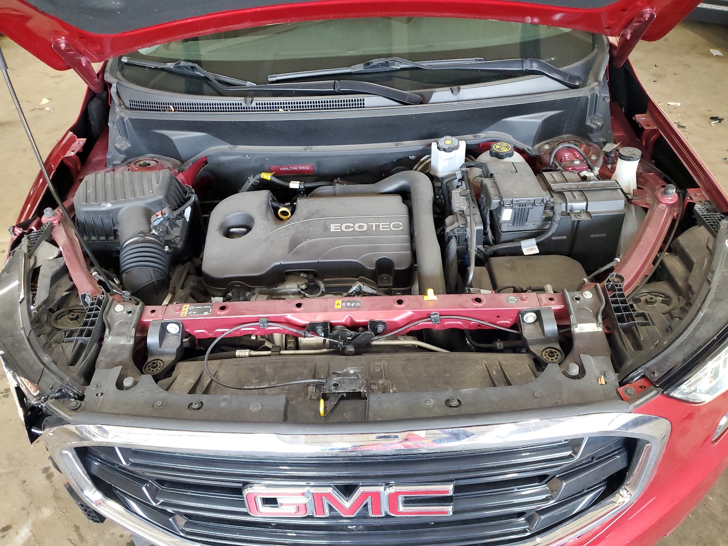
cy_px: 273
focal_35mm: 26
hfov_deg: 67.3
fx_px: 547
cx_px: 364
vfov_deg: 53.1
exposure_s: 1/60.2
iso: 300
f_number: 1.5
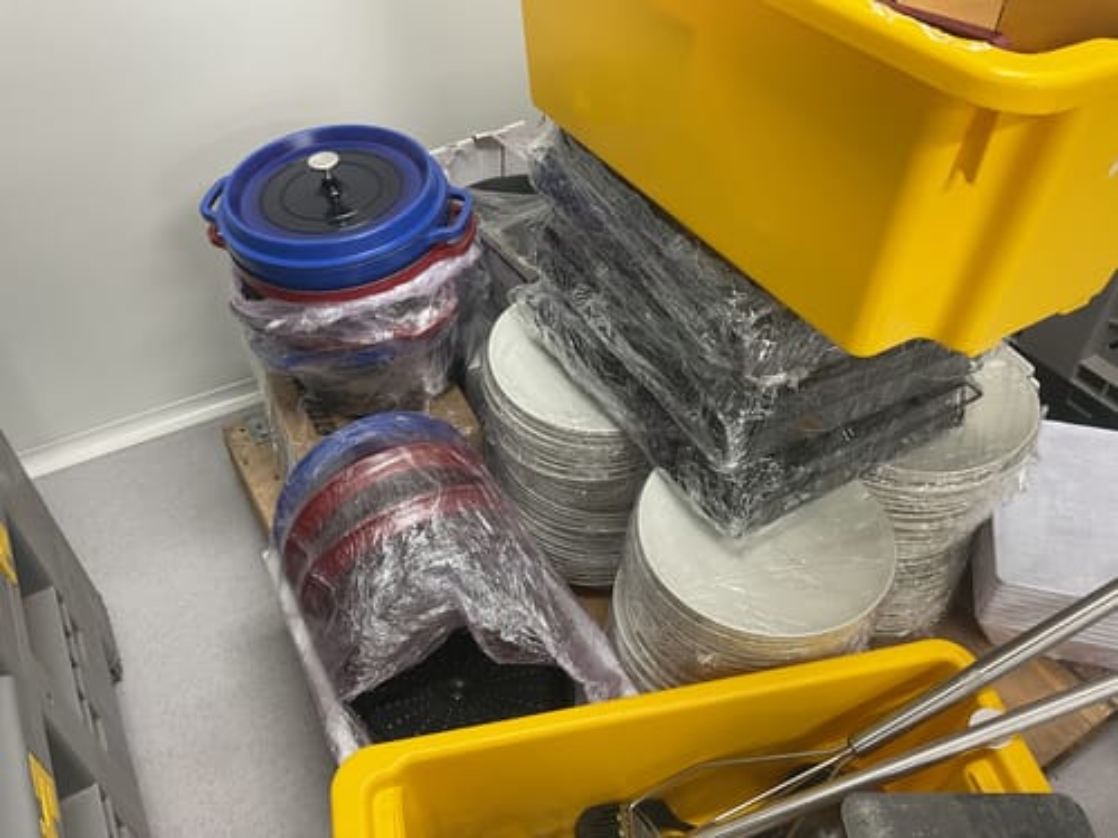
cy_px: 419
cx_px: 559
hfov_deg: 61.7
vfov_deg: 48.2
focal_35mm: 29
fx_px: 937
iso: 64
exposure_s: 1/50
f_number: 1.8
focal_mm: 3
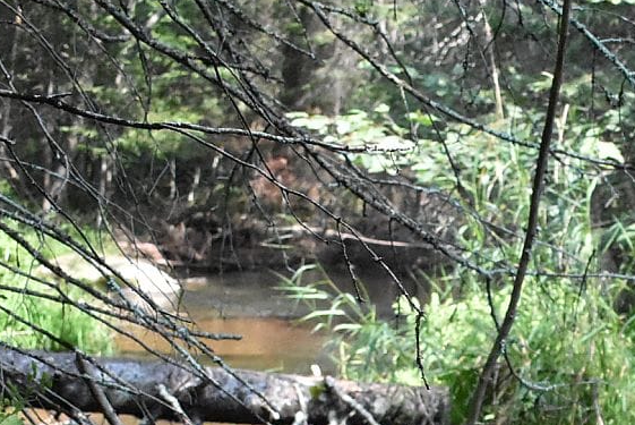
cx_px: 731
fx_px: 1995
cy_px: 715
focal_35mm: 113
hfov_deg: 17.4
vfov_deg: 11.4
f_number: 3.8
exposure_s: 1/4000
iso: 5600
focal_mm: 22
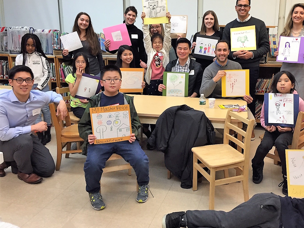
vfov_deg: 40.6
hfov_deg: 52.3
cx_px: 183
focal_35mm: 35
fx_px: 307
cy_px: 97
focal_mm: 4.15
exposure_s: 1/30
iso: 50
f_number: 2.2
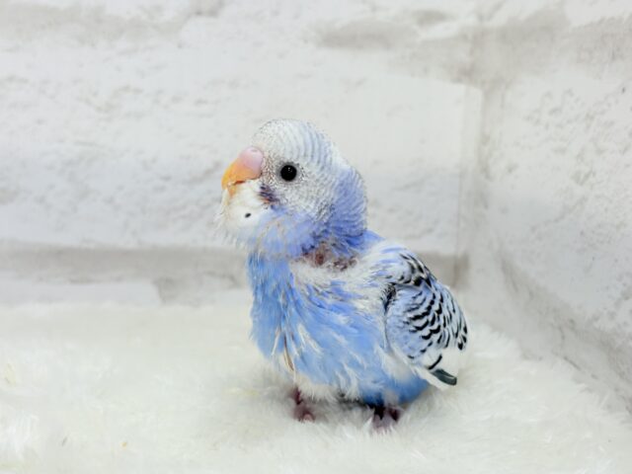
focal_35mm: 52
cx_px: 316
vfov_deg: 28.0
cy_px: 237
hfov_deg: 36.8
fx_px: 949
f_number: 1.6
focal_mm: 5.96
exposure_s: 1/100
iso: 80
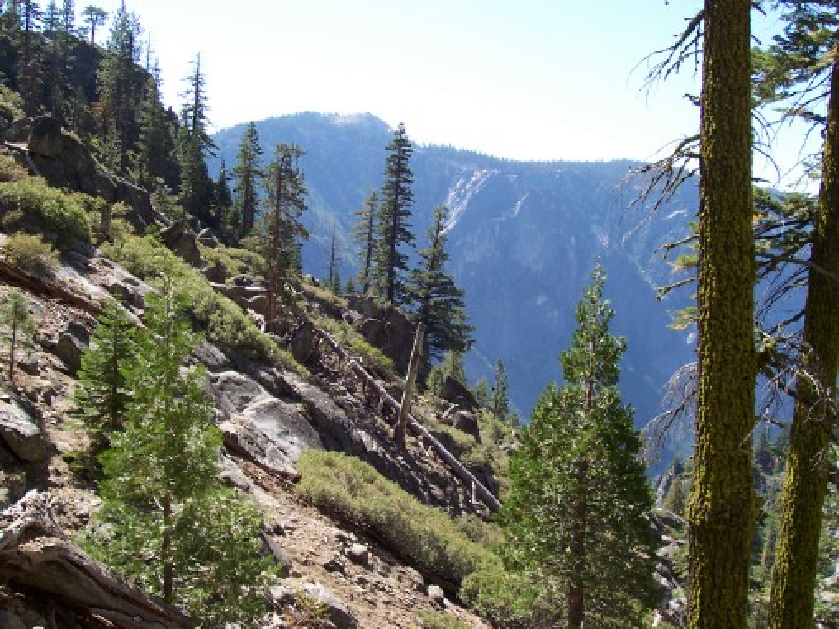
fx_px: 897
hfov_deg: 50.1
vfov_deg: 38.7
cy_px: 314
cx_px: 420
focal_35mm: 37
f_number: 5.6
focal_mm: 5.6
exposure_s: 1/250
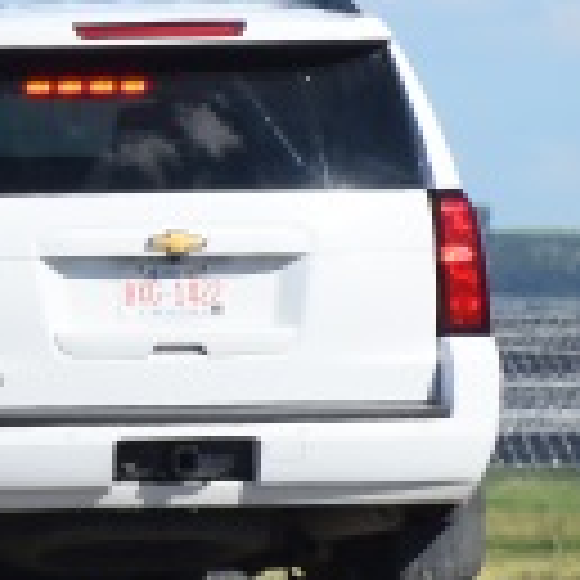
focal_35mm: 912
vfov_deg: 1.9
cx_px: -1147
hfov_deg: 1.9
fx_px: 17288
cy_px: 65
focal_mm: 120
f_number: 8
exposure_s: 1/1000
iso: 450
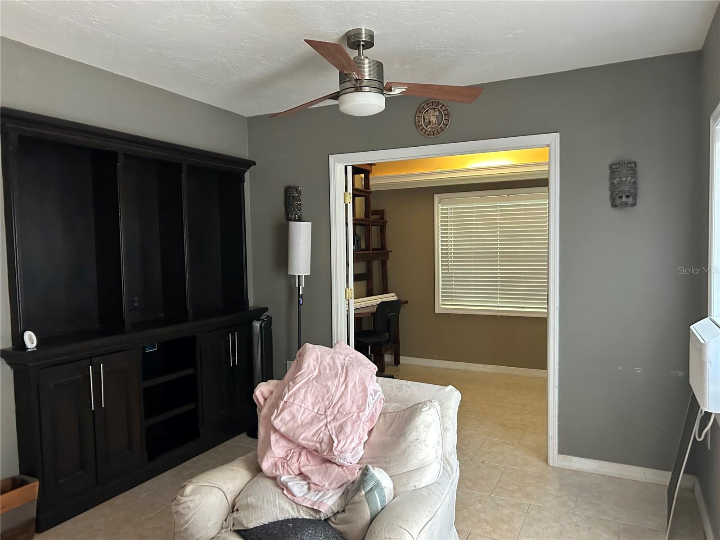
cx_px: 360
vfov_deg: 53.1
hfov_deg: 67.3
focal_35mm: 26
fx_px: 541
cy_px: 270
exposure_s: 1/60
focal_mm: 5.7
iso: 500
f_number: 1.5
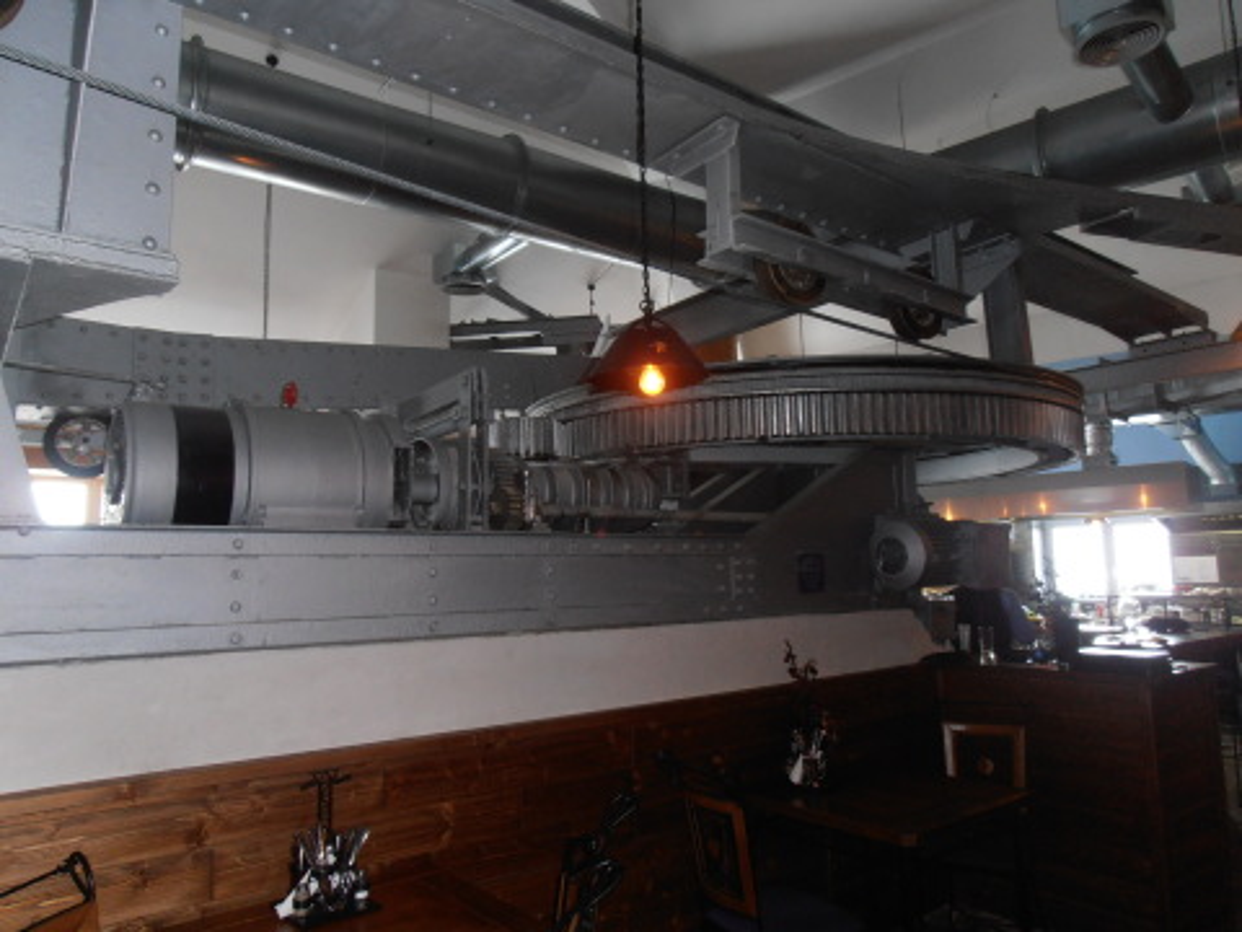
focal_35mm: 24
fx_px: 861
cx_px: 621
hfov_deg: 71.6
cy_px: 466
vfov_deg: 56.8
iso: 125
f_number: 3
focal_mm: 4.2
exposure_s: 1/30
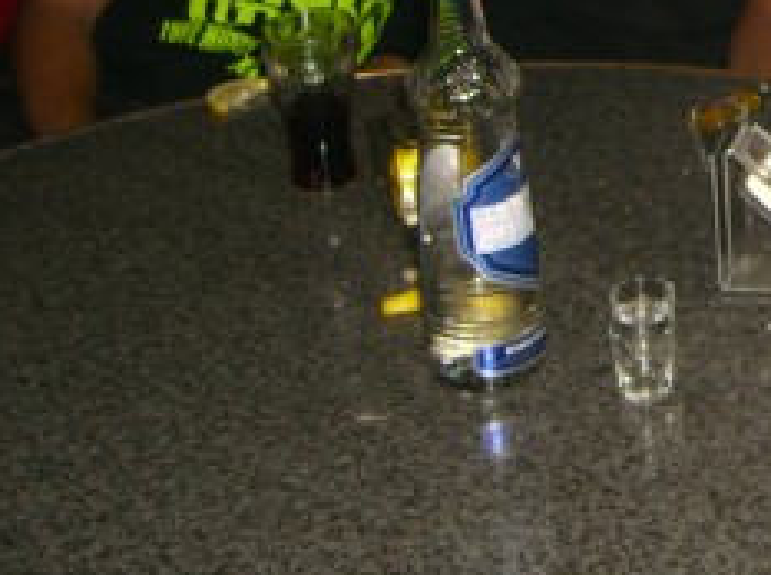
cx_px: 956
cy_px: -112
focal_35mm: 98
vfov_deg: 14.6
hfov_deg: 18.8
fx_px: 2179
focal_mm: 7.9
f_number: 2.8
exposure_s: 1/60
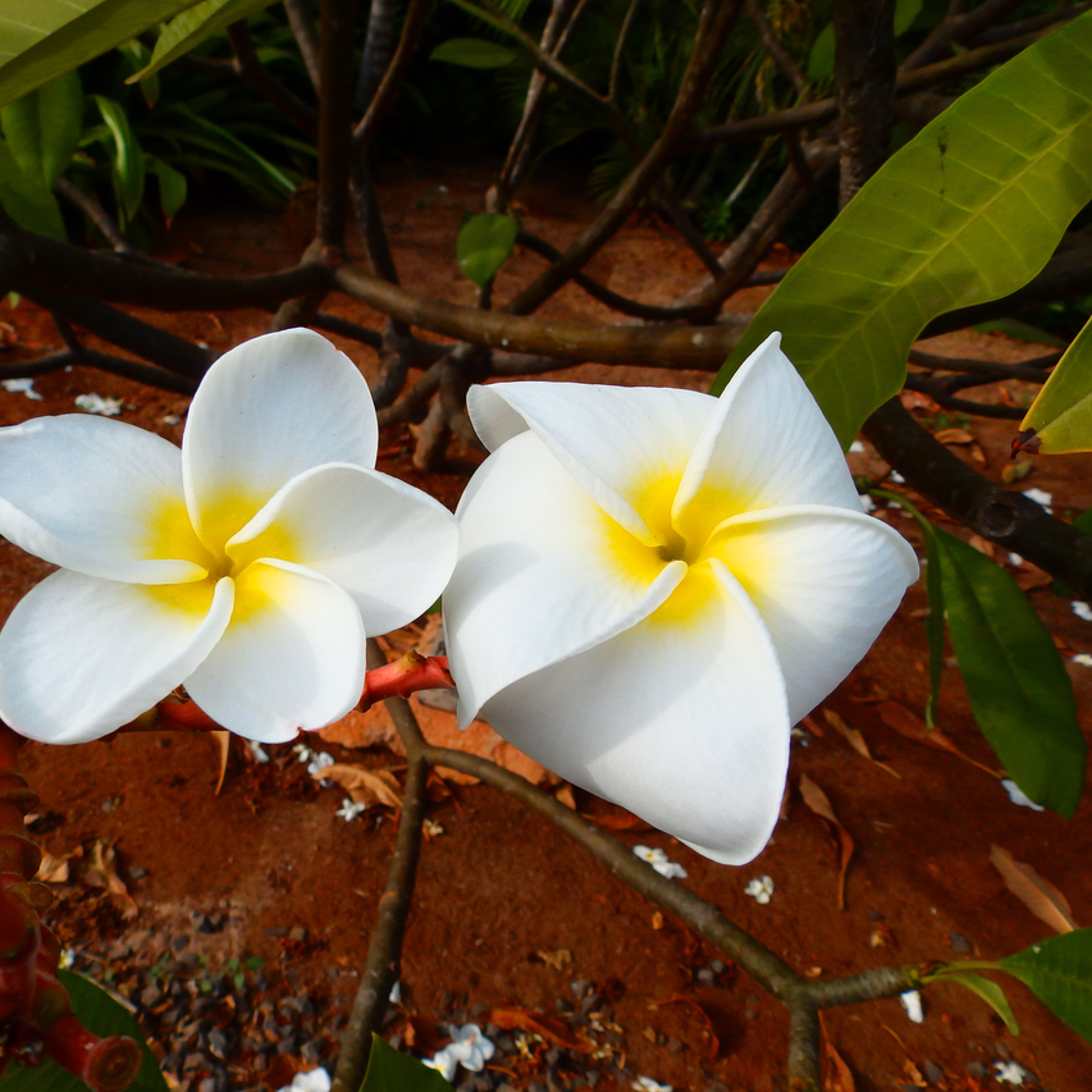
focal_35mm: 26
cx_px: 486
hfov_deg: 60.8
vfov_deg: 60.9
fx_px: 928
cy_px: 546
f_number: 4.5
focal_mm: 4
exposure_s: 1/320
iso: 80
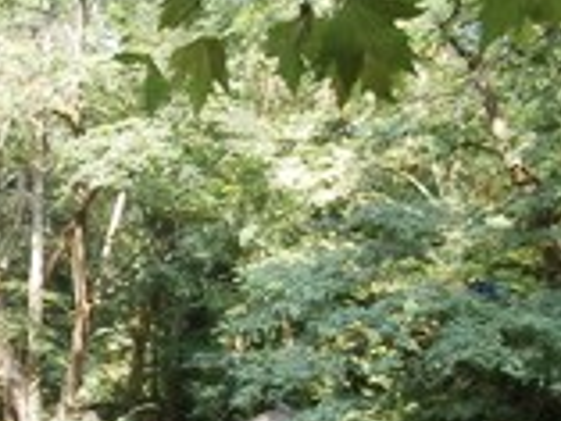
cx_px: -4
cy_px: 535
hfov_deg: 19.4
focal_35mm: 98
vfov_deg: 14.5
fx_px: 1589
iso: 100
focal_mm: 4.2
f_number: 3
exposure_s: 1/60
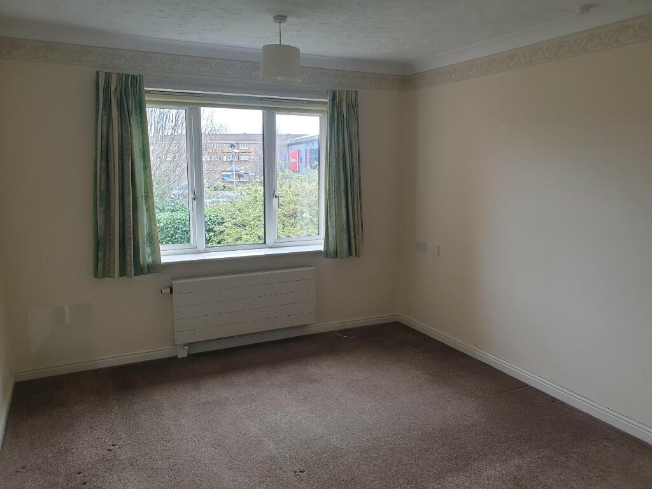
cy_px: 244
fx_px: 490
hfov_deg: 67.3
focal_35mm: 26
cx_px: 326
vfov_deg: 53.1
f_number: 2.4
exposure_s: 1/50
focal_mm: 4.3
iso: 50
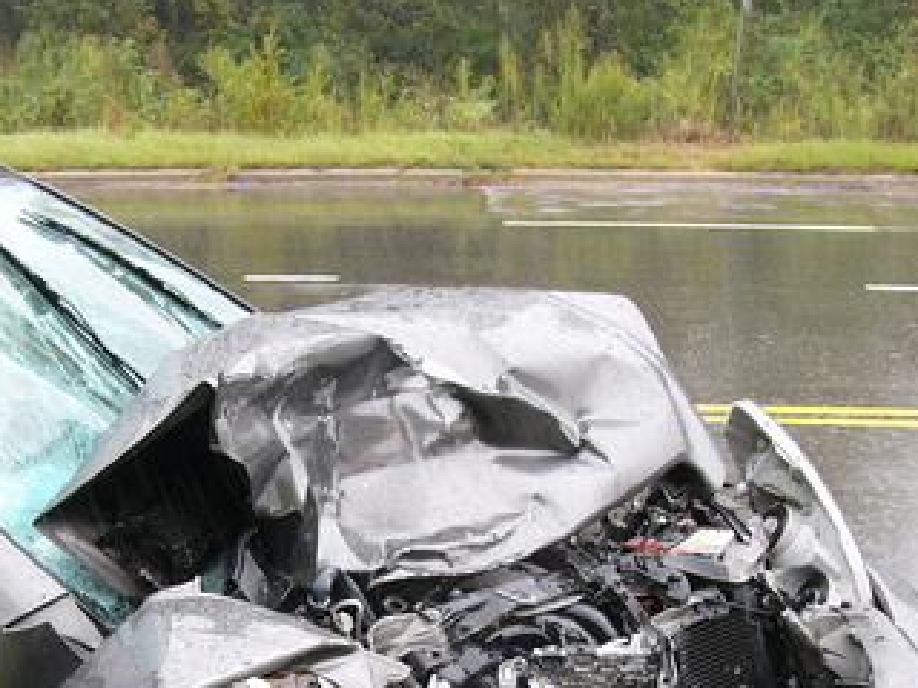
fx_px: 1909
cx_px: 250
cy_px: 625
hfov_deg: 26.7
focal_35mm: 72
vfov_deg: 20.0
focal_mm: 6
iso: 75
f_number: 2.8
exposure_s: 1/60
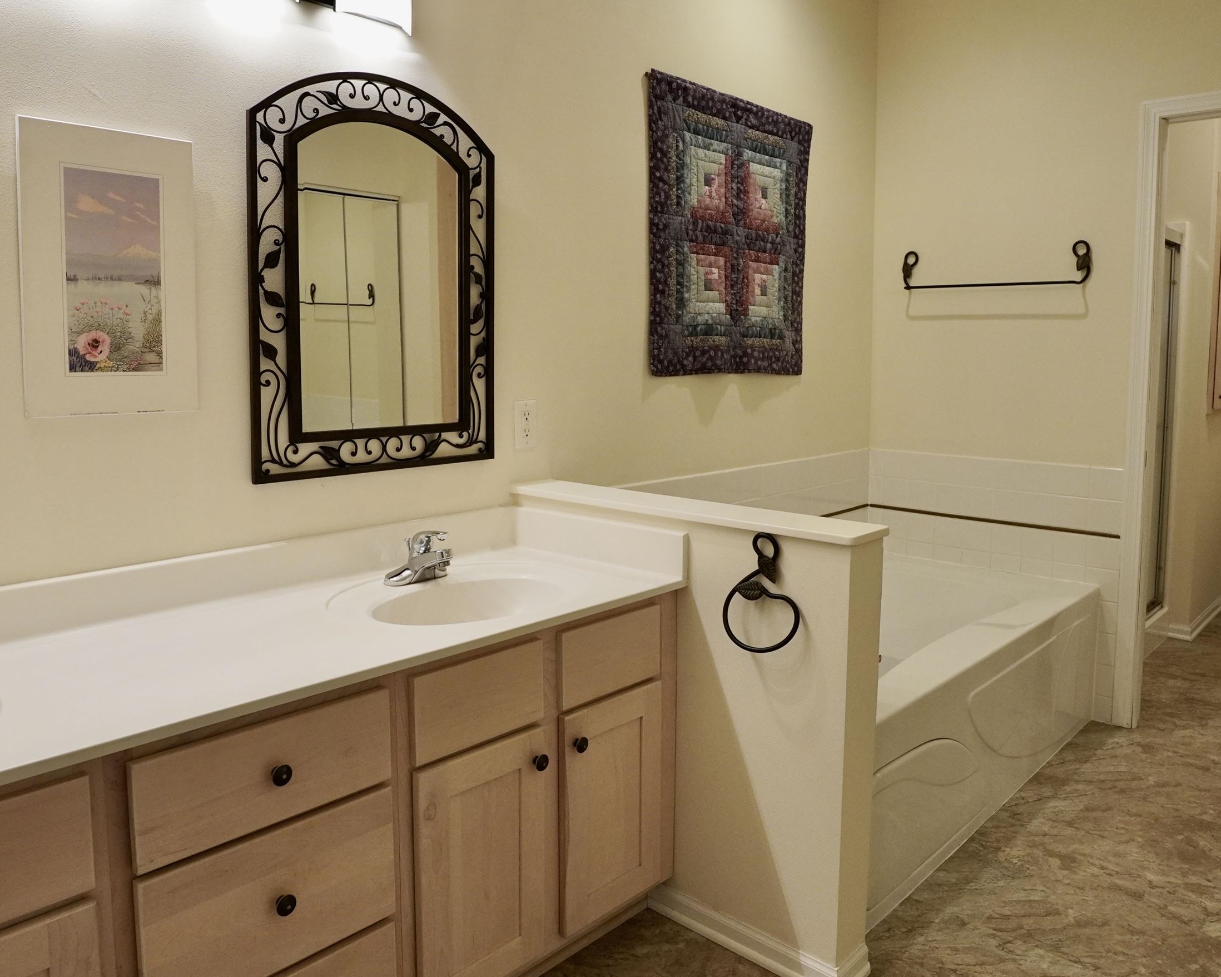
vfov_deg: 63.8
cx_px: 598
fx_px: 783
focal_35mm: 22
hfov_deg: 75.9
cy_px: 529
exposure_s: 1/160
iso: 1000
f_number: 4
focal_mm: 11
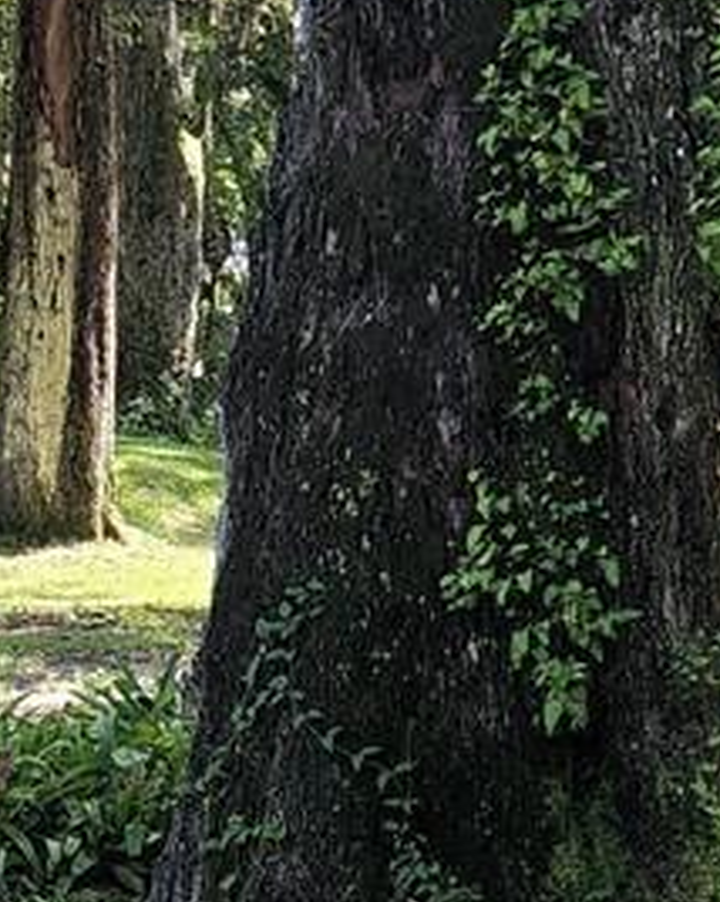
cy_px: 353
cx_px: 1090
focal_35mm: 134
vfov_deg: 14.4
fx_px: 3573
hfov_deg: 11.1
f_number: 1.8
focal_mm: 6.4
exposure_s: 1/180
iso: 40
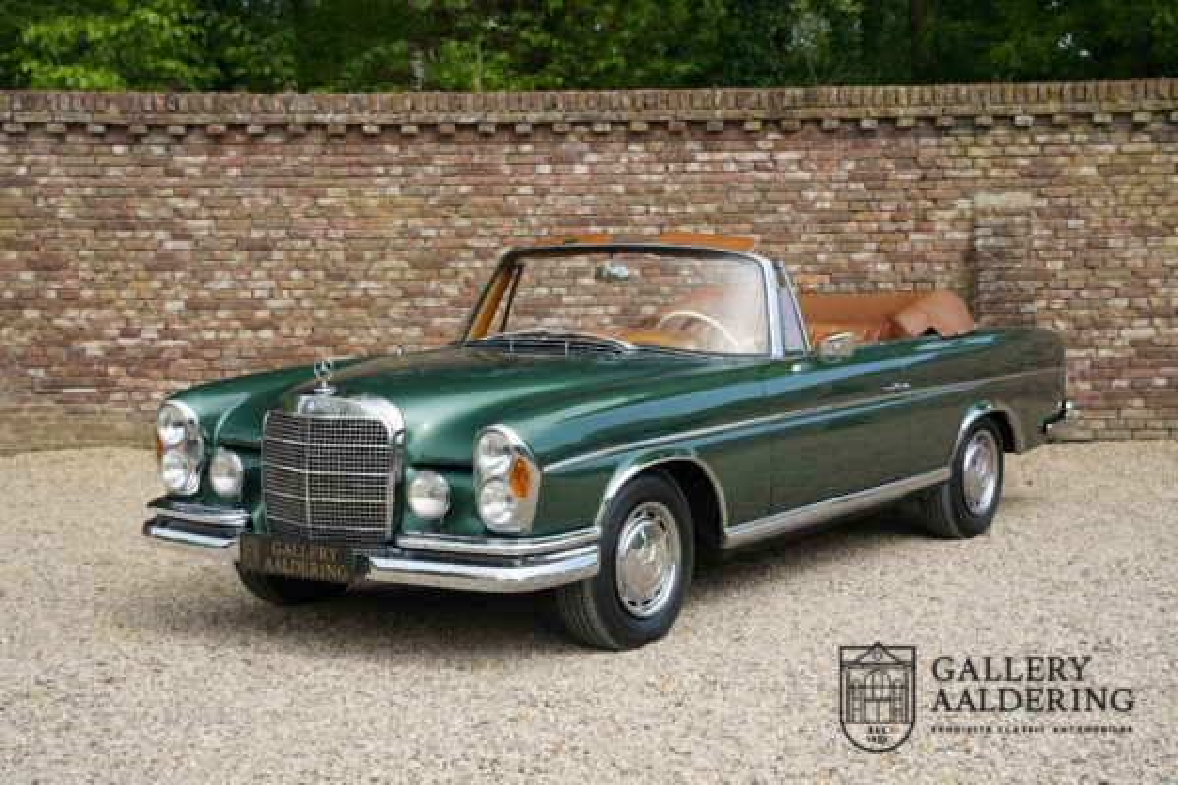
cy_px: 392
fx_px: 1868
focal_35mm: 57
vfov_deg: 23.7
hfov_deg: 35.0
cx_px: 589
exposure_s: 1/125
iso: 100
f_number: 6.3
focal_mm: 57.1
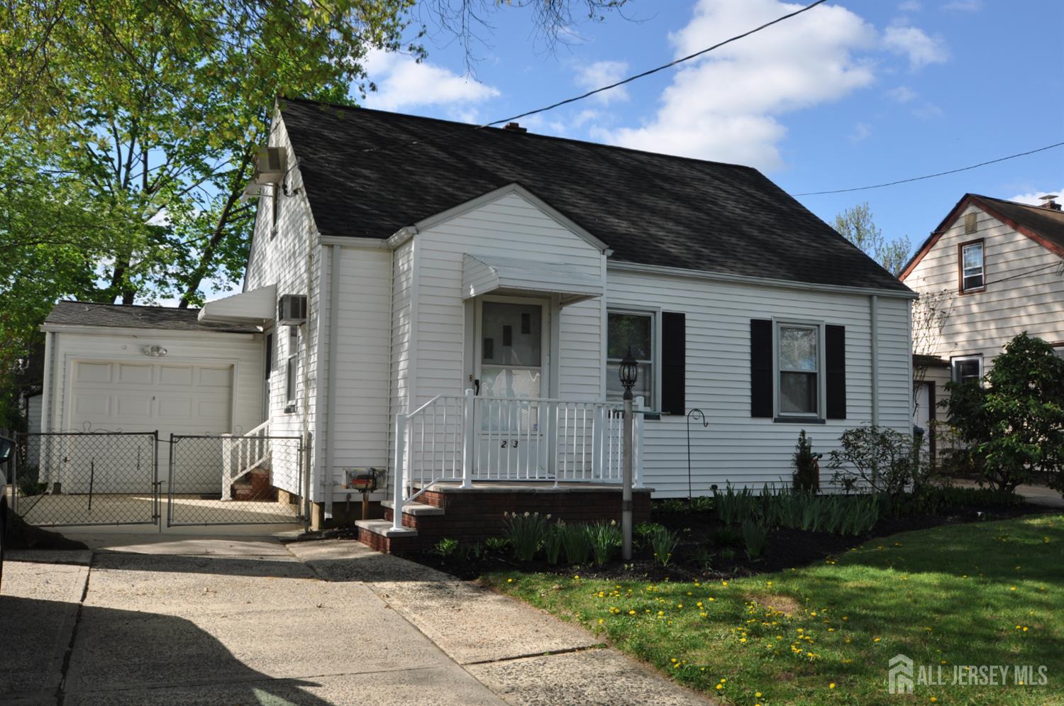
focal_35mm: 30
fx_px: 885
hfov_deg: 62.0
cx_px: 532
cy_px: 353
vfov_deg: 43.5
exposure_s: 1/350
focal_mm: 20
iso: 200
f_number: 9.5
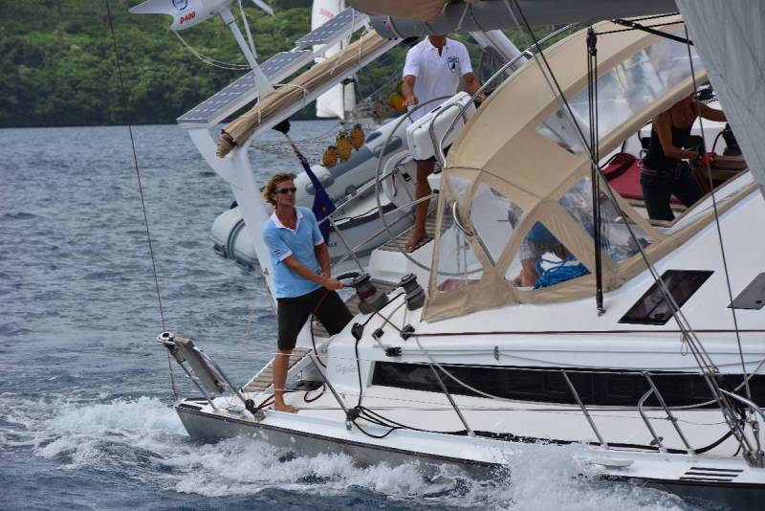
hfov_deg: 10.3
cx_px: 382
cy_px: 256
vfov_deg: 6.9
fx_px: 4251
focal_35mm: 200
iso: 250
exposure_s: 1/500
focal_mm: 200
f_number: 11
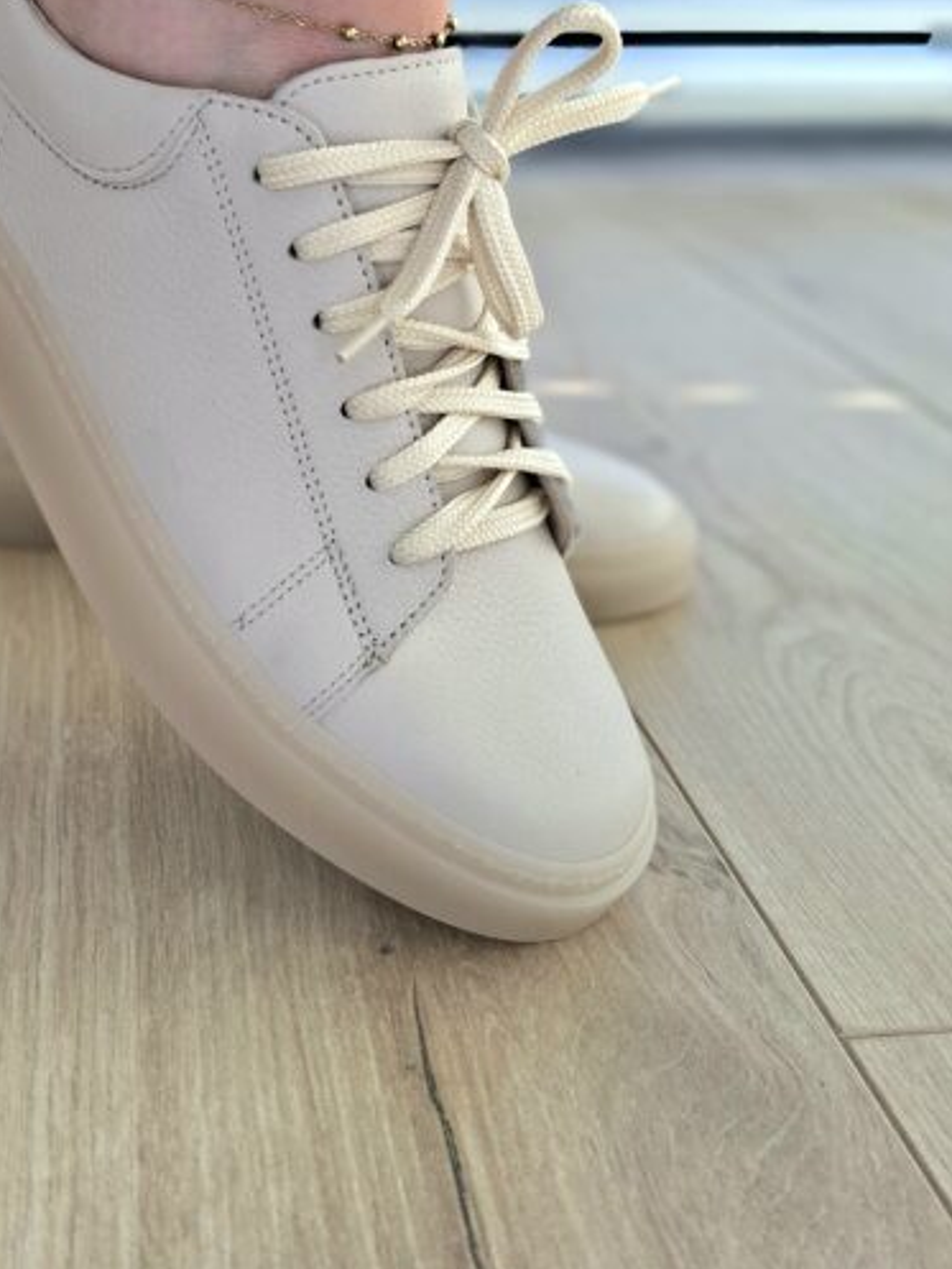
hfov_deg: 37.6
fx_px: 1356
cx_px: 222
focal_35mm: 37
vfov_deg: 49.0
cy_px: 396
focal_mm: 5.54
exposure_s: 1/588
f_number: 1.8
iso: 50
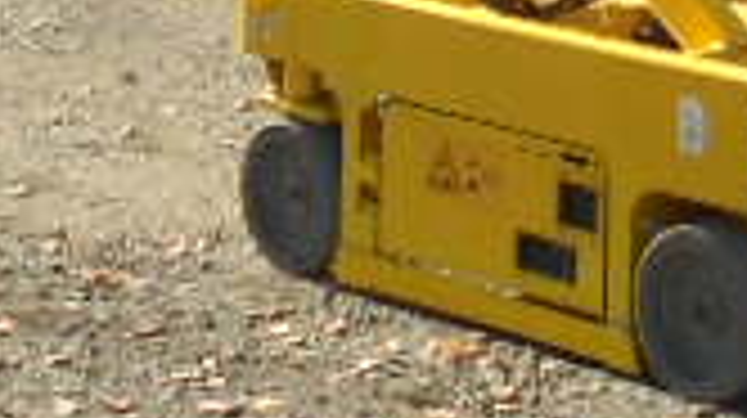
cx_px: 810
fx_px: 3463
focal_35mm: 175
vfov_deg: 6.2
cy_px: -953
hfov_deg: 12.1
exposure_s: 1/400
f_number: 3.2
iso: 80
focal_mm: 4.6
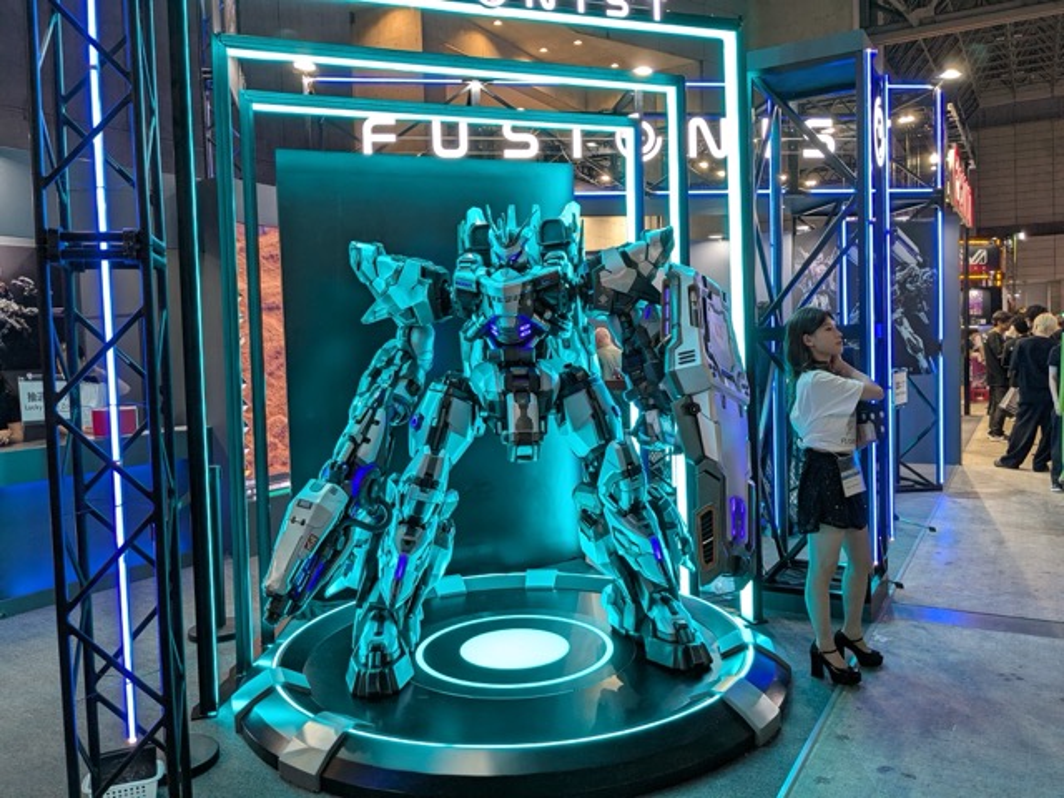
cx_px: 532
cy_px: 399
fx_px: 830
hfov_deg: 65.3
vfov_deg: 51.4
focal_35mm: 27
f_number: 1.73
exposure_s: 1/99.9
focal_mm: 4.38
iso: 64
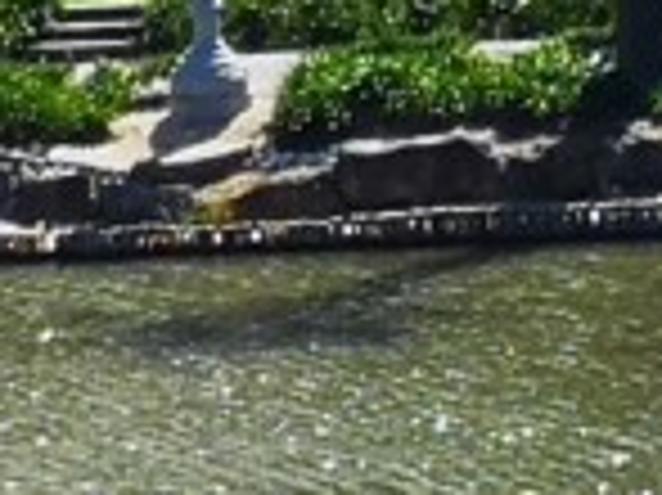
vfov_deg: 2.9
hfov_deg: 4.0
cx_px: 504
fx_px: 9516
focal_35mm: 498
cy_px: -774
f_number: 1.8
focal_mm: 3.95
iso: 50
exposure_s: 1/2342
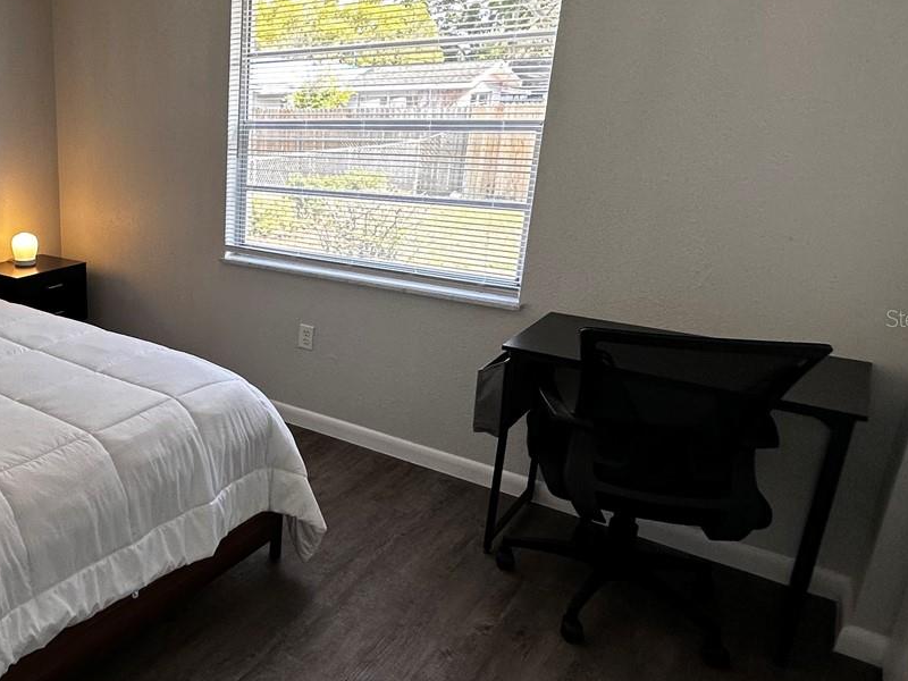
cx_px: 85
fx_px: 734
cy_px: 318
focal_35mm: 28
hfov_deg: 54.9
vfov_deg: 49.7
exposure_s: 1/120
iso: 64
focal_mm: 2.22
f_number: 2.2
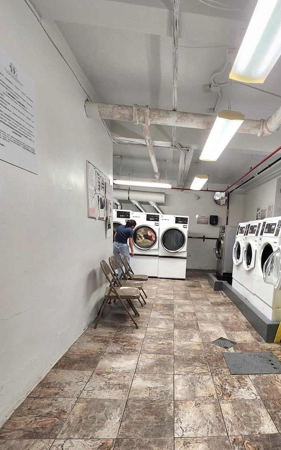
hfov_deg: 59.4
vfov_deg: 87.2
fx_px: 233
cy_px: 263
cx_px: 205
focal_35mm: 19
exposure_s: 1/60.2
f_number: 2.2
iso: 125
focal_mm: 1.74
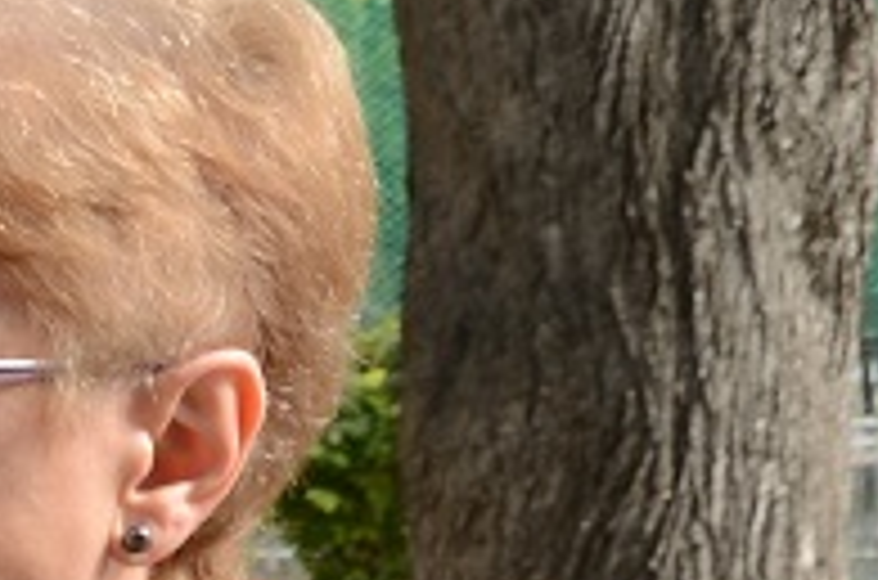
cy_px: 1066
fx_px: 7639
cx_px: -1585
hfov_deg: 6.1
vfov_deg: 4.3
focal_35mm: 314
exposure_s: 1/80
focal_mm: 34
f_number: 7.1
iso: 100
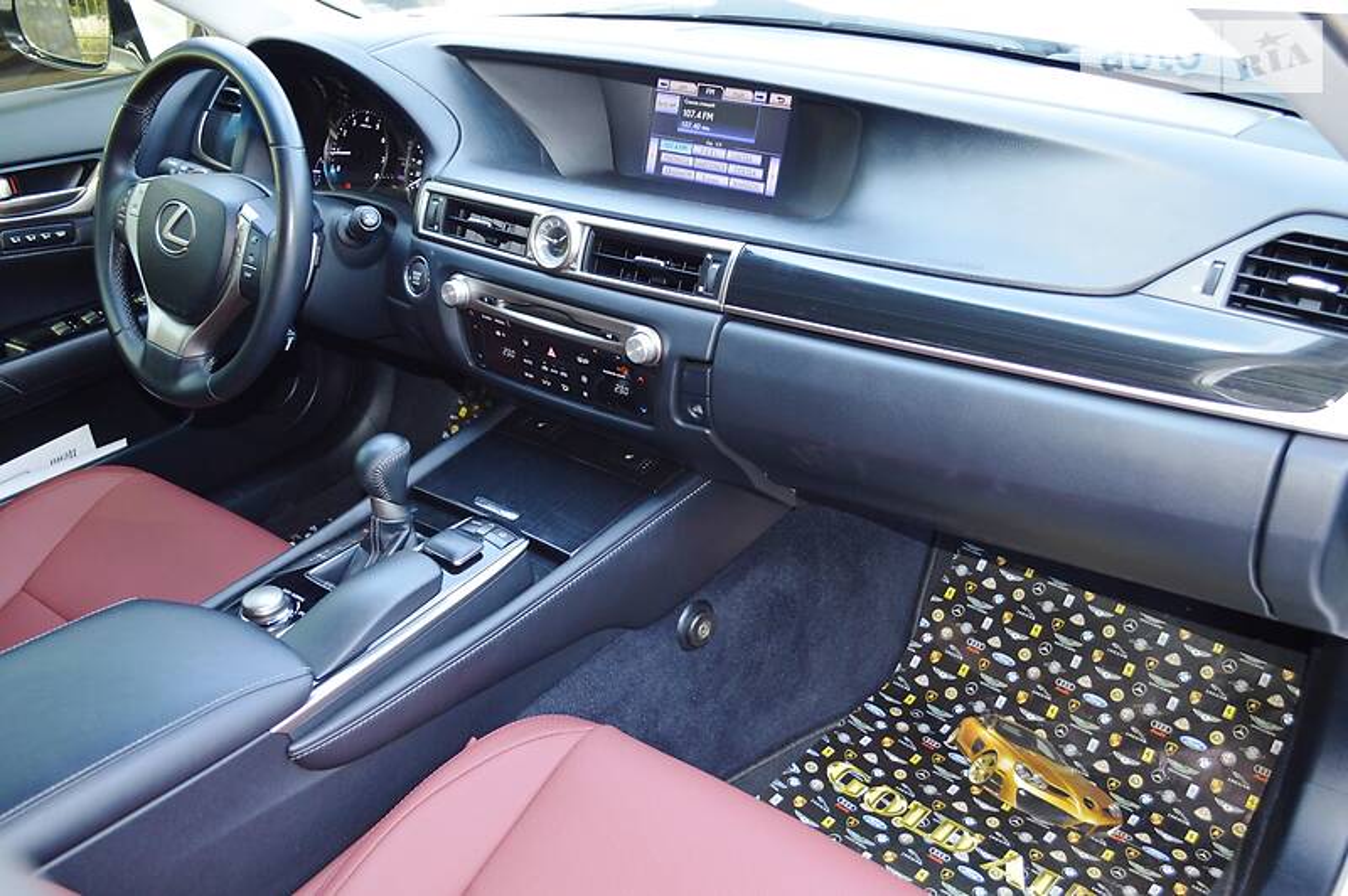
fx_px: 1122
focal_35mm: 30
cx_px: 674
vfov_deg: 43.5
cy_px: 448
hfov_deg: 62.0
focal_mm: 20
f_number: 4
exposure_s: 1/80
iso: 400
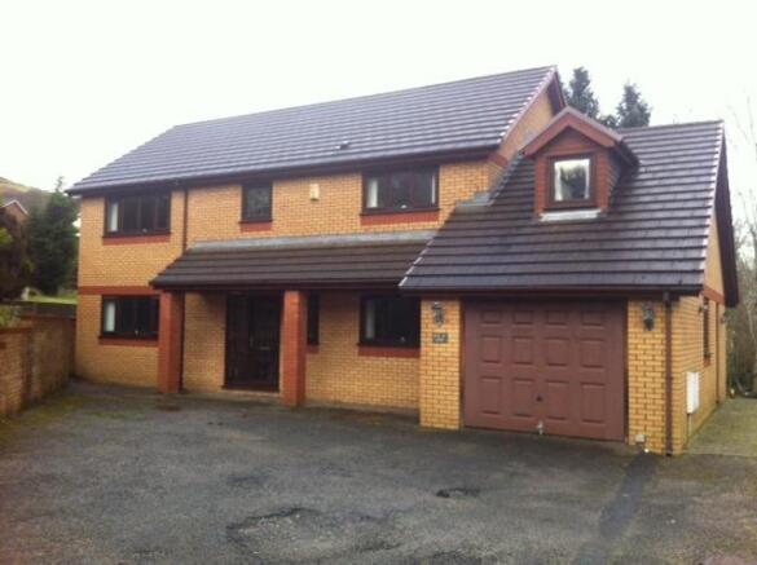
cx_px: 378
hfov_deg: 52.7
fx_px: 764
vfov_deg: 40.6
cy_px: 282
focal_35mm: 35
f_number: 2.8
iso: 125
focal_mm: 3.85
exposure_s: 1/120
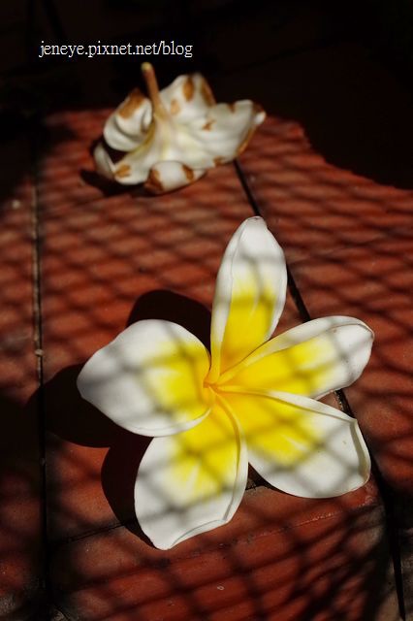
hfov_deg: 37.8
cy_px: 310
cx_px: 206
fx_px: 603
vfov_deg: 54.5
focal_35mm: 35
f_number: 7.1
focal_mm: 18.3
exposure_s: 1/750
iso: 100
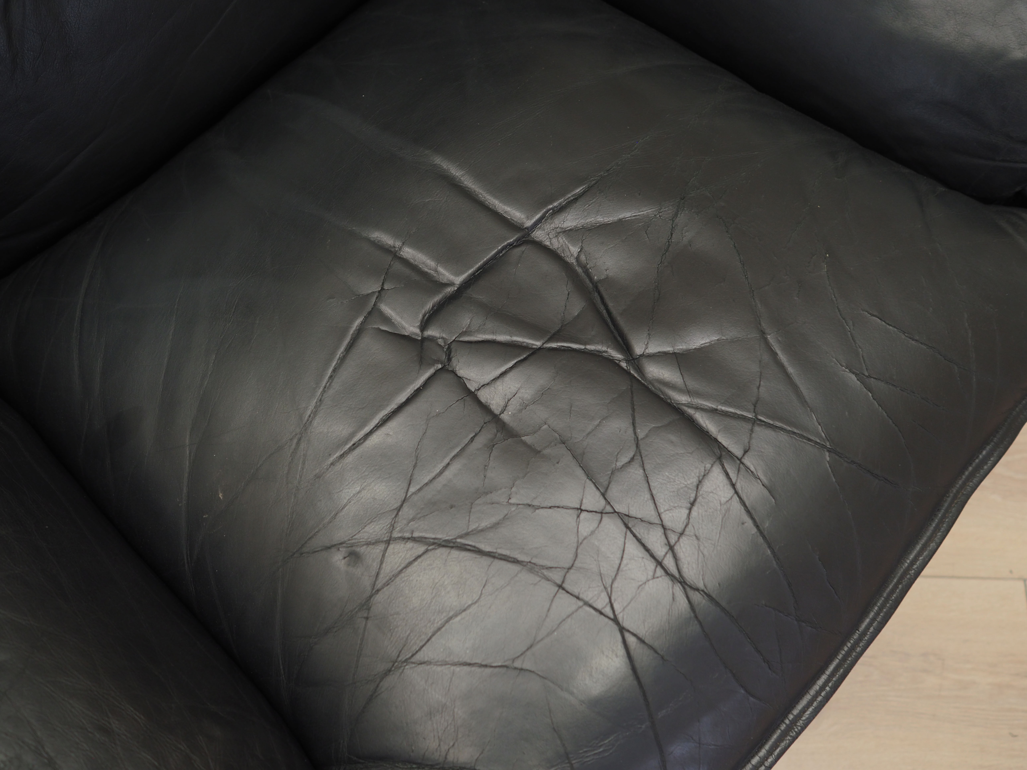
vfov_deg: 41.8
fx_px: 1009
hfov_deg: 54.0
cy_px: 385
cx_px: 514
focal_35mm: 34
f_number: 2.5
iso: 320
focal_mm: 17
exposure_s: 1/20
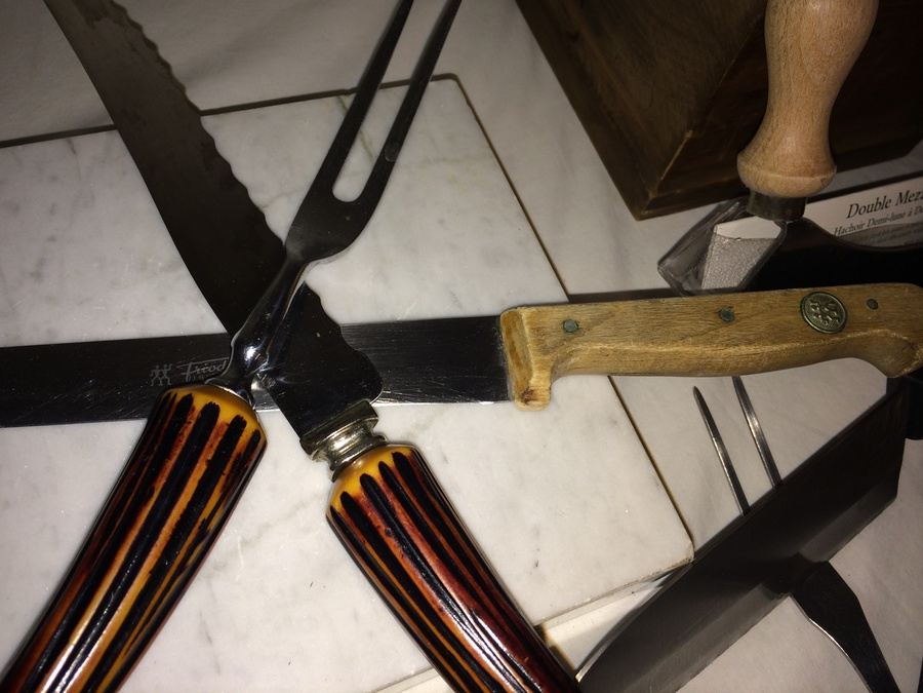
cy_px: 346
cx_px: 462
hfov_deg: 60.0
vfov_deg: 46.8
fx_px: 800
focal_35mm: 30
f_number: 2.2
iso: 32
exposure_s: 1/111
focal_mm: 4.12
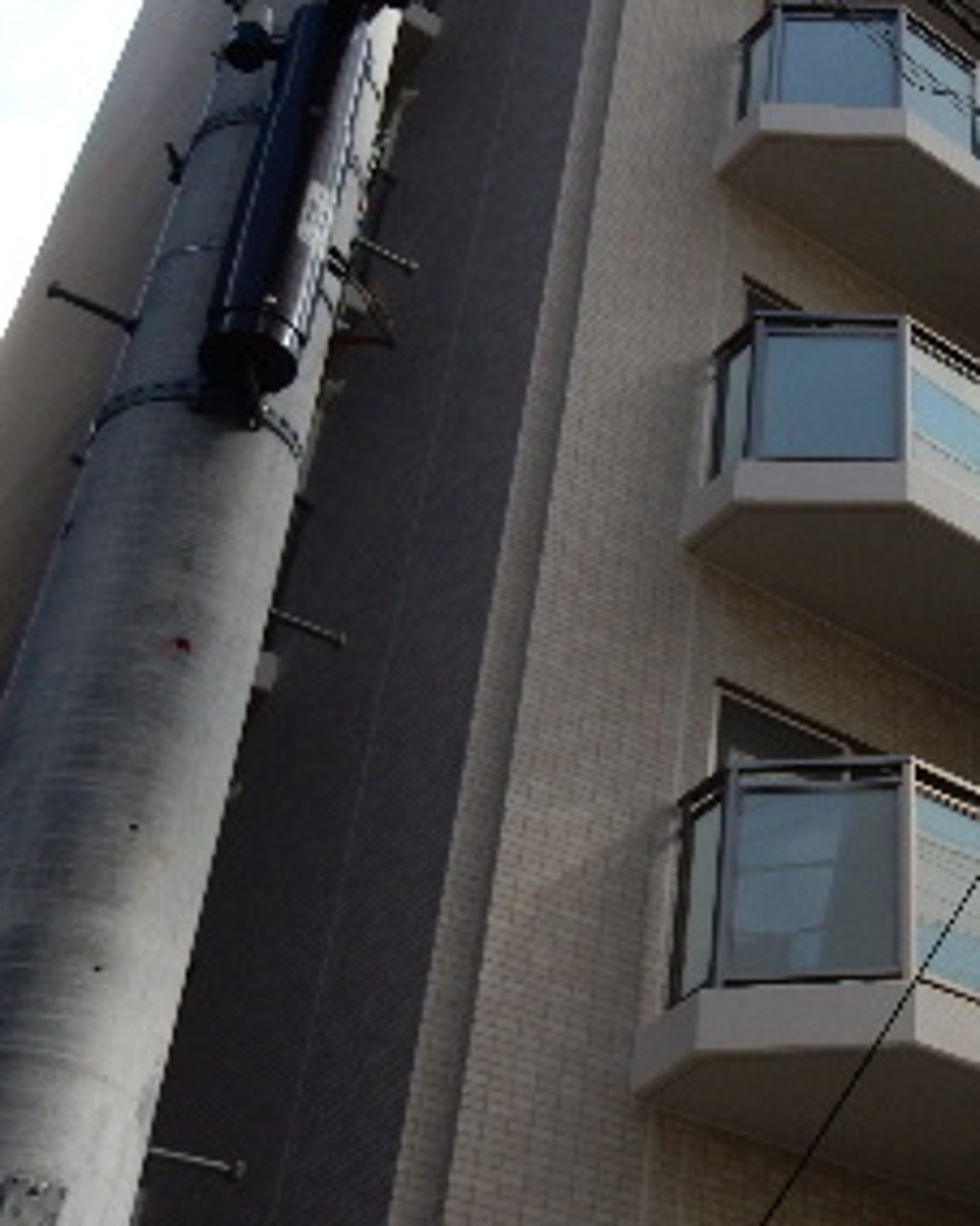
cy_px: 475
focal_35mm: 55
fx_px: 1995
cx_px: 1282
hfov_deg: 24.1
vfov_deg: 34.0
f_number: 3.7
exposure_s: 1/800
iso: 125
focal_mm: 4.5
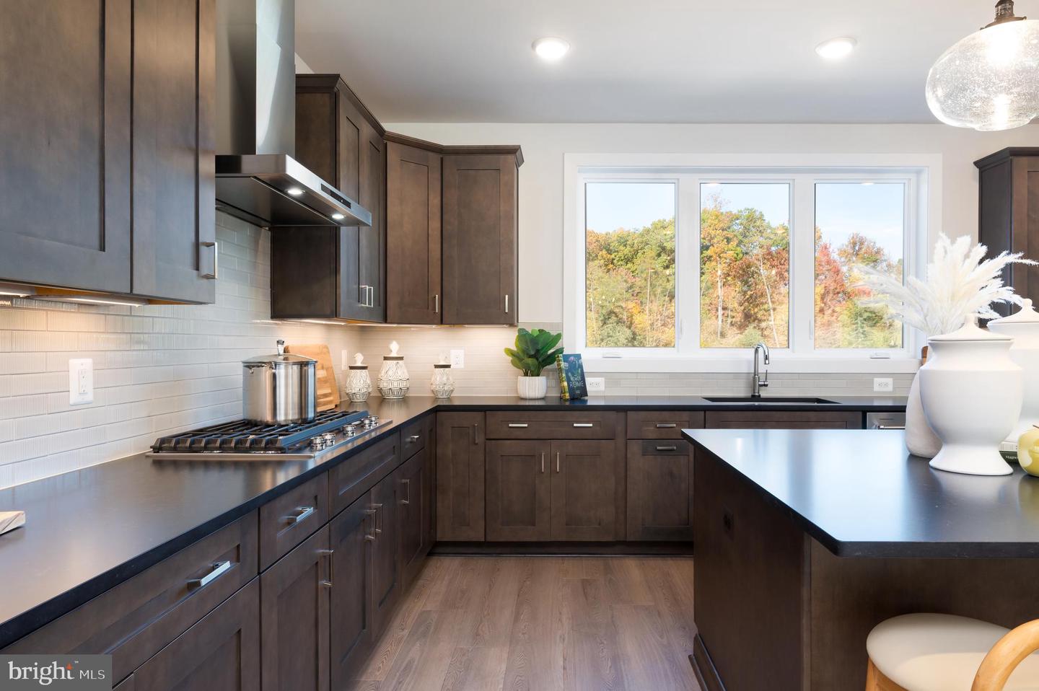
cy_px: 346
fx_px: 606
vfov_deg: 59.4
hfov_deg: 81.2
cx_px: 520
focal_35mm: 21
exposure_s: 1/200
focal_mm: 21
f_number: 14
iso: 800
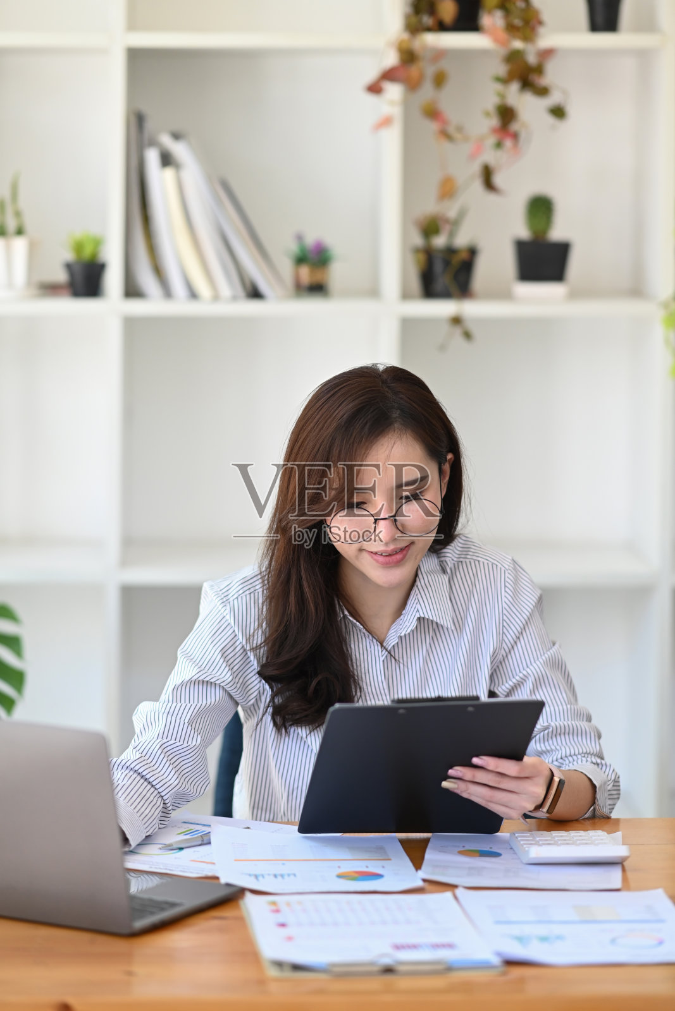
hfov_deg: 13.0
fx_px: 2952
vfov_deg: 19.5
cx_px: 338
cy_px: 506
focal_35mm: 105
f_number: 2
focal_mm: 105
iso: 640
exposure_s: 1/640
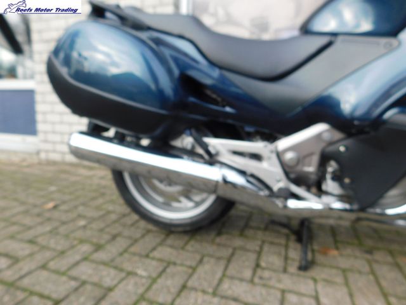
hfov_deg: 73.9
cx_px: 203
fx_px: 270
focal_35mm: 23
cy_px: 152
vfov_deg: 58.9
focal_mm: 4
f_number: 3
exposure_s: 1/320
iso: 125
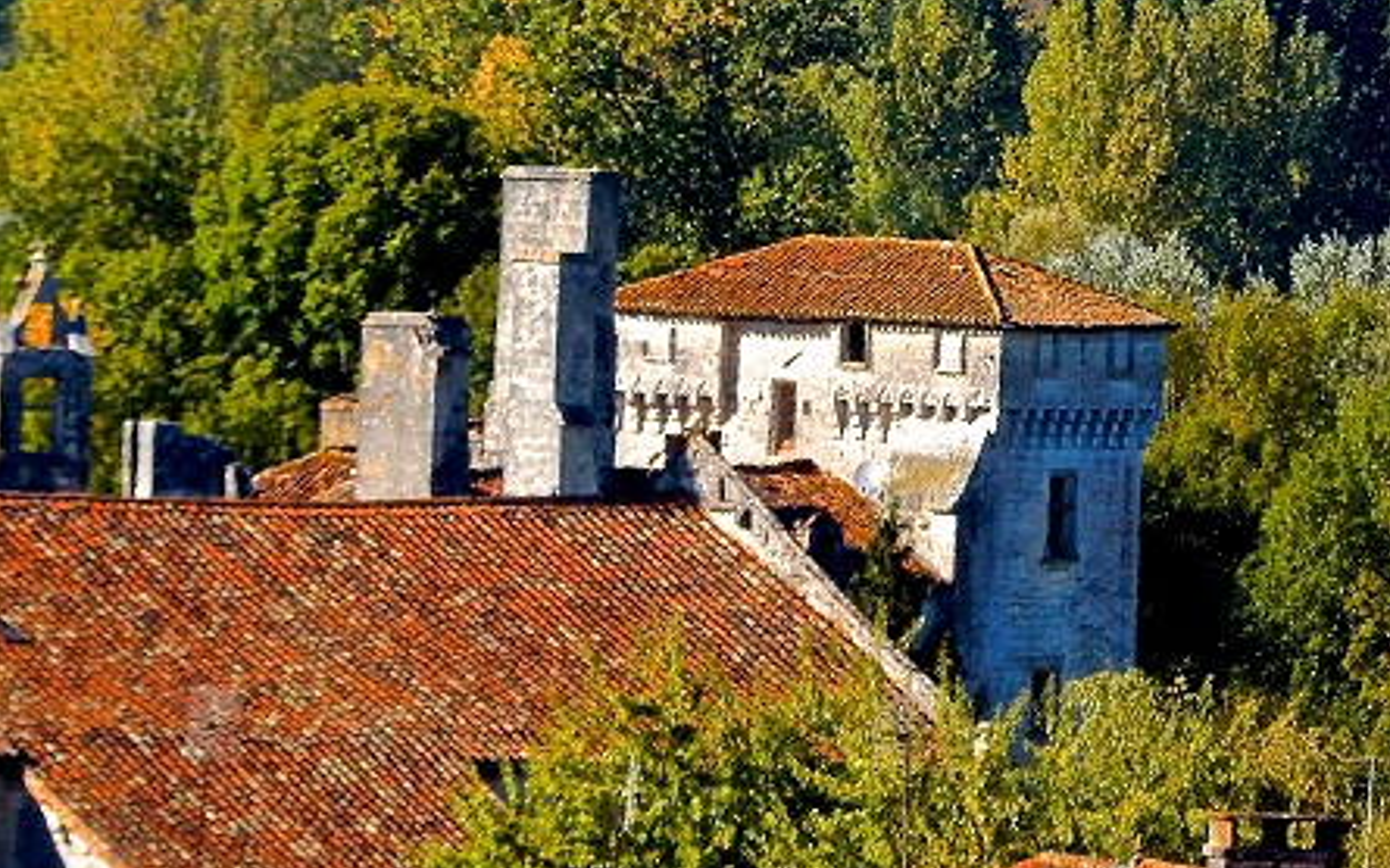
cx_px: 793
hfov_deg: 2.5
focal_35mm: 857
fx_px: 32461
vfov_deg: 1.5
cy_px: -34
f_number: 6.3
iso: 125
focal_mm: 80.3
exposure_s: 1/320
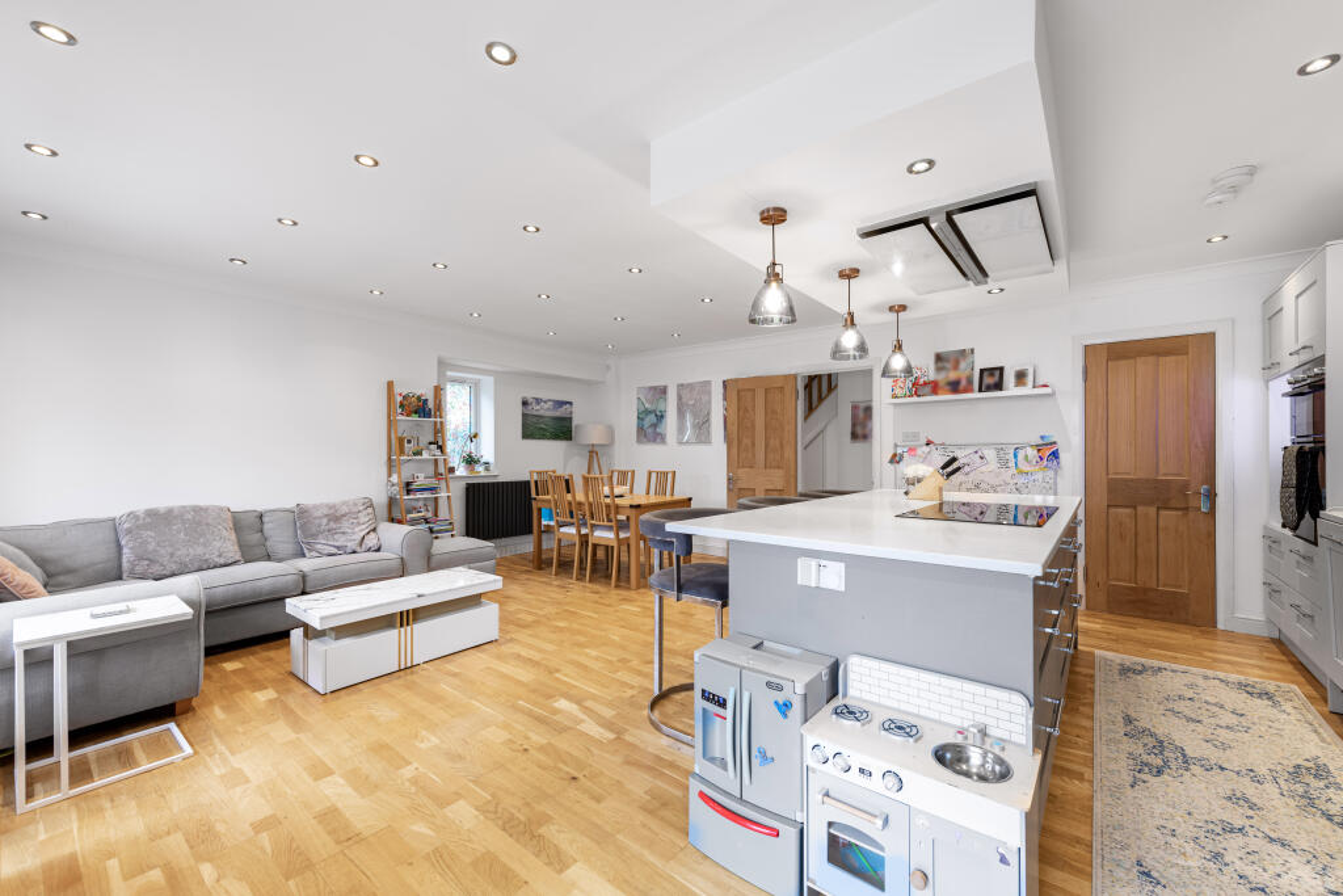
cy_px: 448
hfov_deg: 104.2
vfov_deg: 81.2
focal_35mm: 14
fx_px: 522
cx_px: 672
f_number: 8
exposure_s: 1/2.5
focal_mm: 14
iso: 100
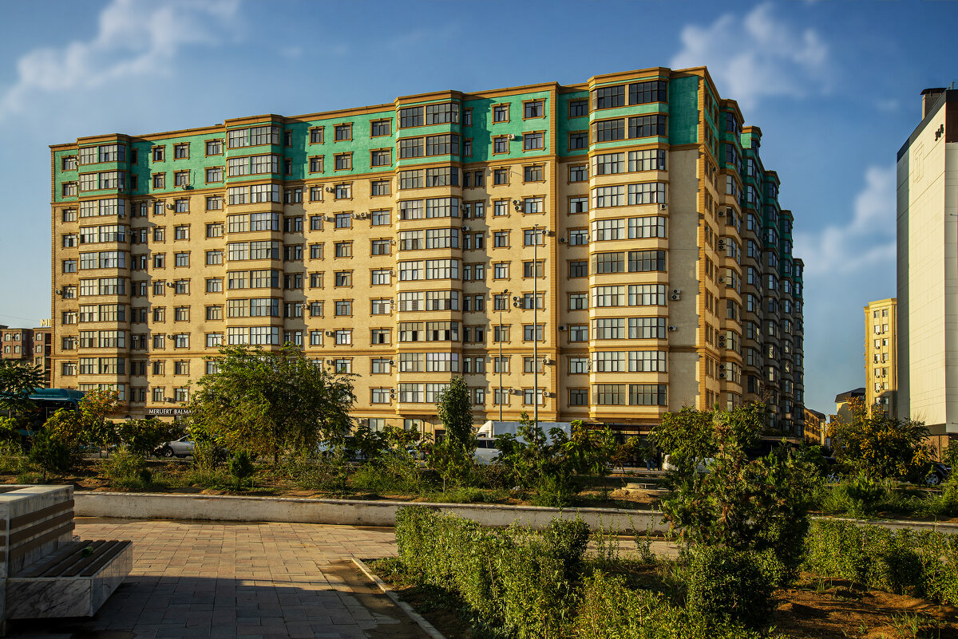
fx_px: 905
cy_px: 320
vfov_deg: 38.9
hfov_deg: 55.8
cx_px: 479
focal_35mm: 34
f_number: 9
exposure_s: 1/250
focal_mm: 34
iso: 160
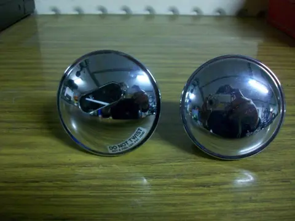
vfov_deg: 41.8
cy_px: 110
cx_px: 148
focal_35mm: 34
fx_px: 290
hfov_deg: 54.0
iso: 200
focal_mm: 5.7
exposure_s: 1/8
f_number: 2.8
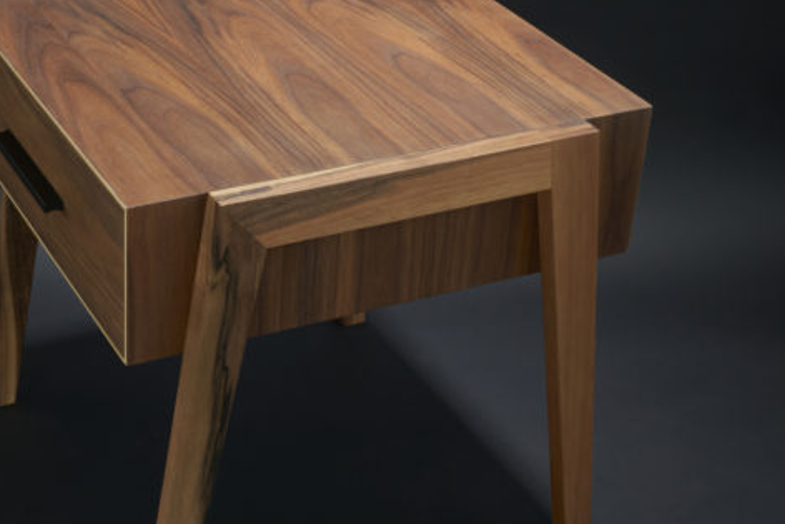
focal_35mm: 76
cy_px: 229
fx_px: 1658
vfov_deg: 18.0
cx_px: 190
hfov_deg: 26.3
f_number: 9
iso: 160
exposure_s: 1/1.59
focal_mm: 35
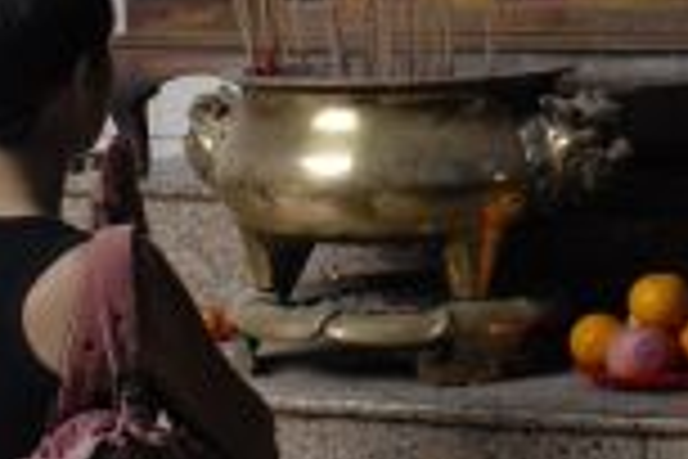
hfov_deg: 12.8
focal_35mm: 159
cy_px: -122
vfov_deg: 8.5
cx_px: 609
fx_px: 3038
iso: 800
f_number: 6.7
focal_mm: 40
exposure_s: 1/125
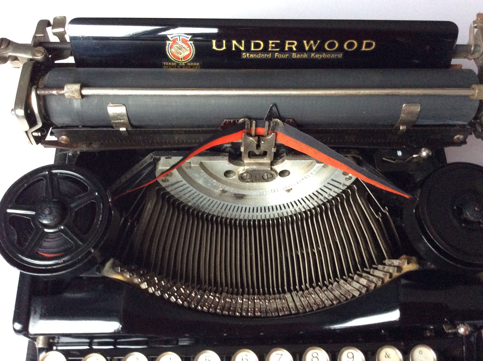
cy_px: 180
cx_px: 242
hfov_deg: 56.9
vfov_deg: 44.1
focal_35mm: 32
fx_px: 446
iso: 200
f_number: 2.4
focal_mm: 3.3
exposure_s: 1/25
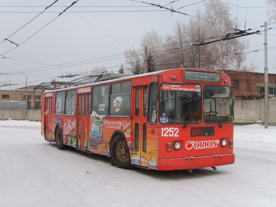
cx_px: 138
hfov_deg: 52.6
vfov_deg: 40.7
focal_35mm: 35
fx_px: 279
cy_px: 104
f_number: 2.8
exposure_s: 1/250
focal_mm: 5.8
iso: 50
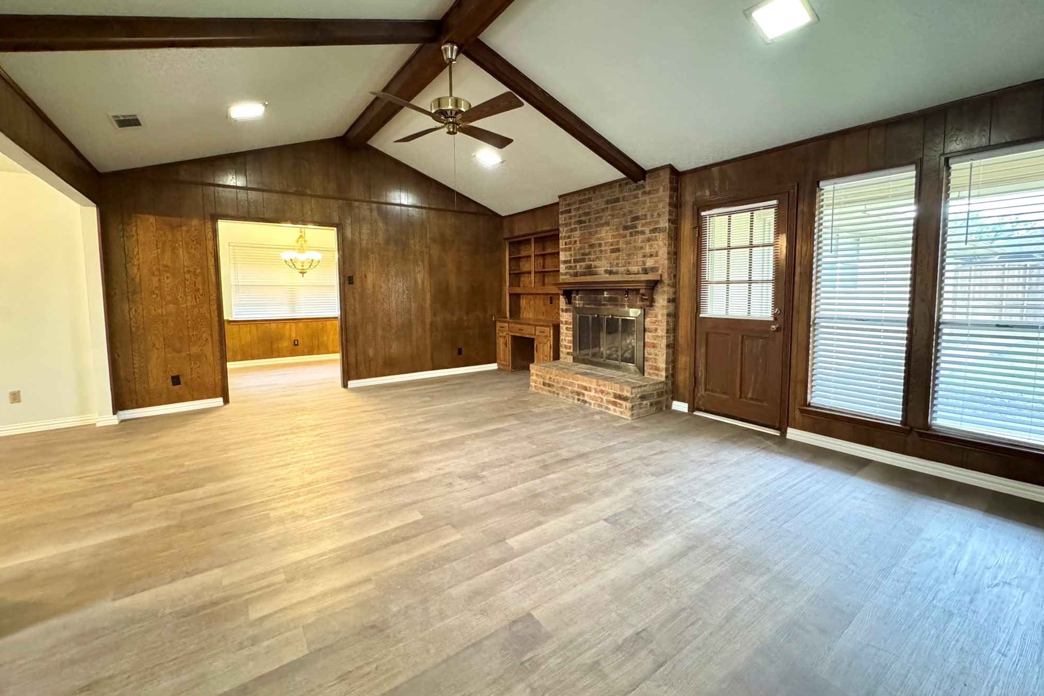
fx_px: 435
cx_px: 524
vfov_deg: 77.2
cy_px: 325
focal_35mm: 15
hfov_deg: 100.4
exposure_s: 1/40
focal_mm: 2.22
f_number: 2.2
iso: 1250
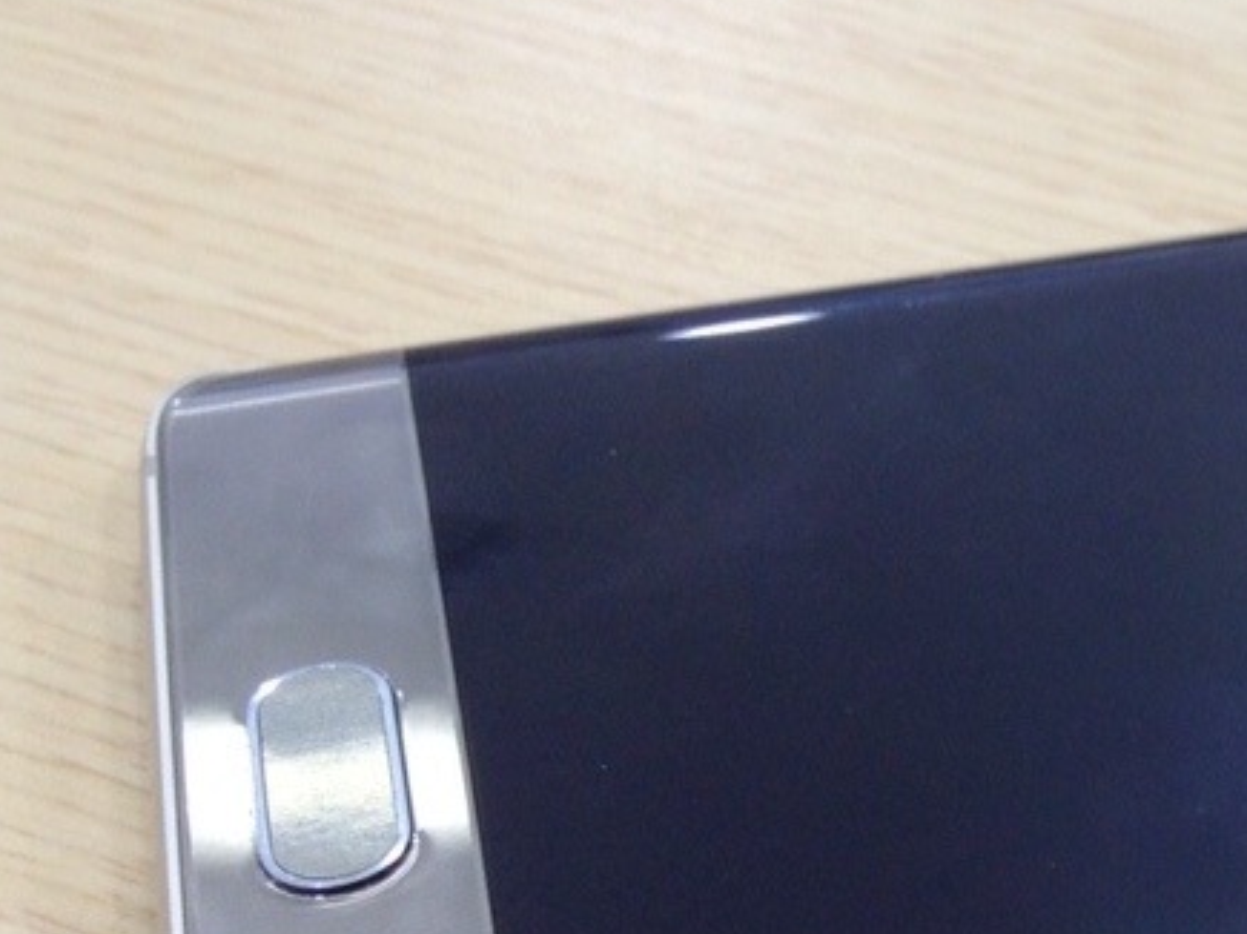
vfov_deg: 14.3
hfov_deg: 17.7
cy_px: 690
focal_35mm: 103
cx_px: 1694
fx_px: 3709
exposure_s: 1/24
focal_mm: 4.28
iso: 50
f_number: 2.4
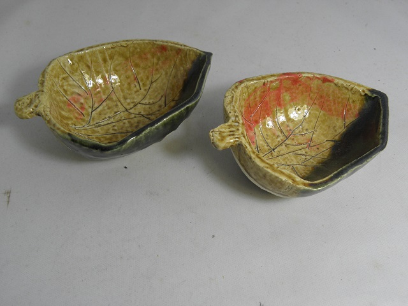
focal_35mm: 34
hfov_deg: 54.0
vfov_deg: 41.8
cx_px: 204
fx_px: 401
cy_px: 153
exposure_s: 1/40
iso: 125
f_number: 3.1
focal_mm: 6.07
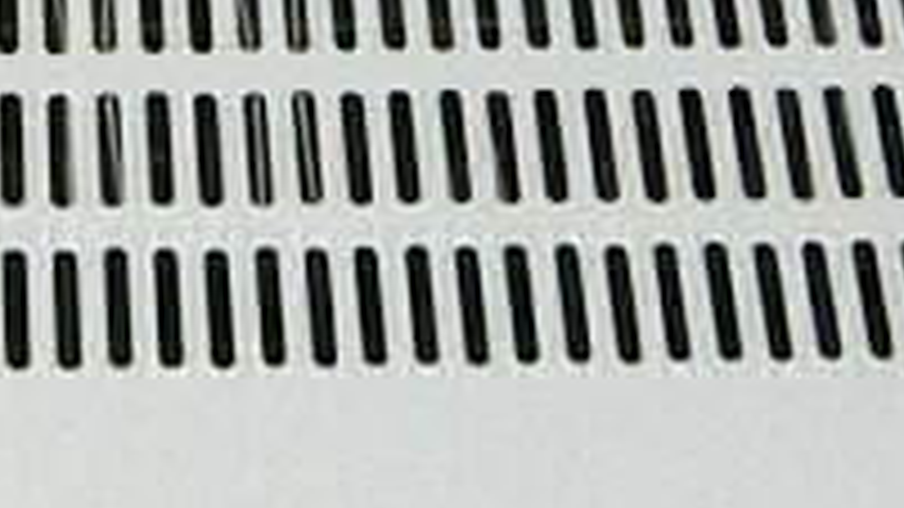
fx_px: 4746
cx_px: 49
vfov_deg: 6.1
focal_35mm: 198
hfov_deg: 10.8
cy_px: -191
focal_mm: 22
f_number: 6.3
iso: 100
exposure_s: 1/50
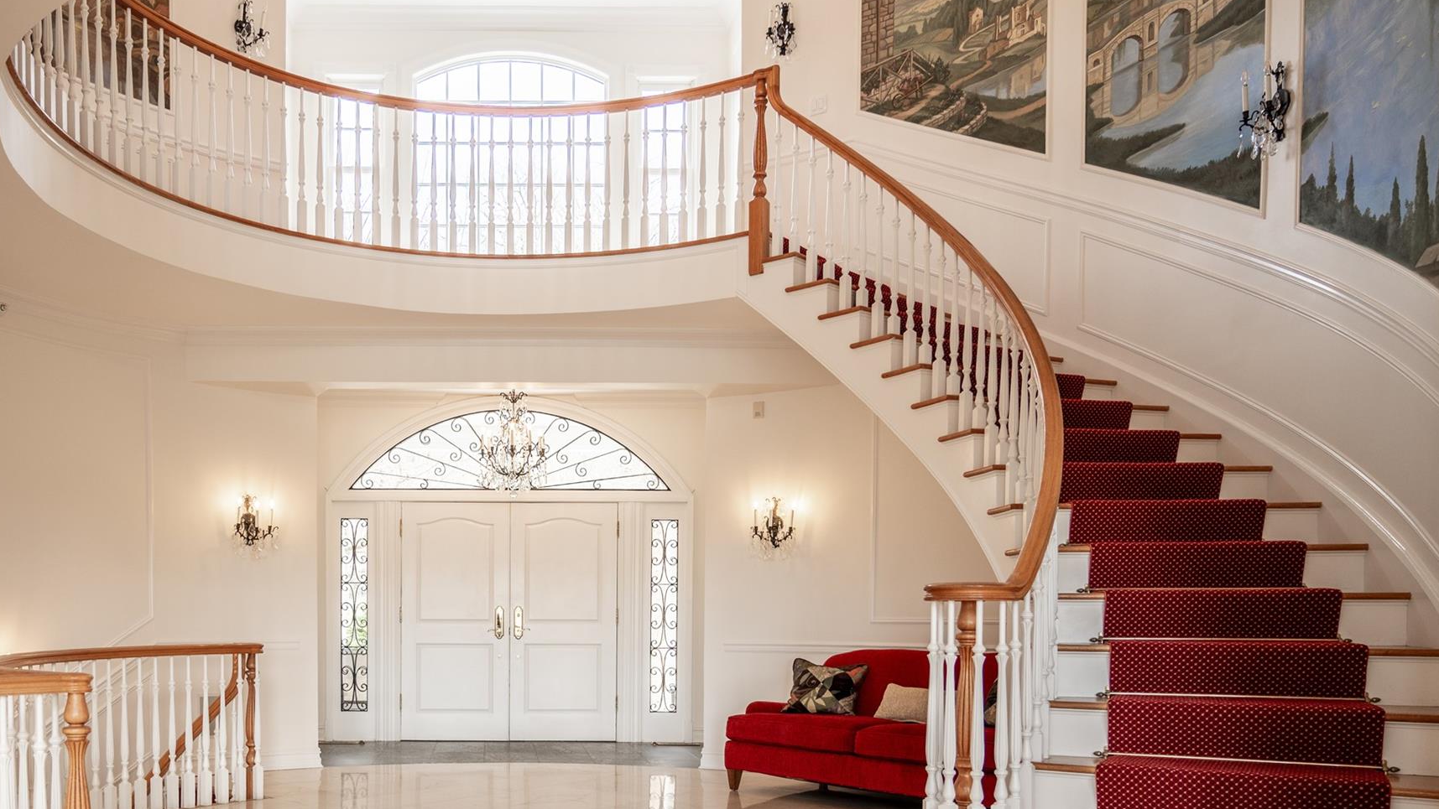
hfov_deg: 63.8
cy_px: 485
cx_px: 584
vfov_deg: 38.8
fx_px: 1145
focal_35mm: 30
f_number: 4
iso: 100
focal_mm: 24
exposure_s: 1/60
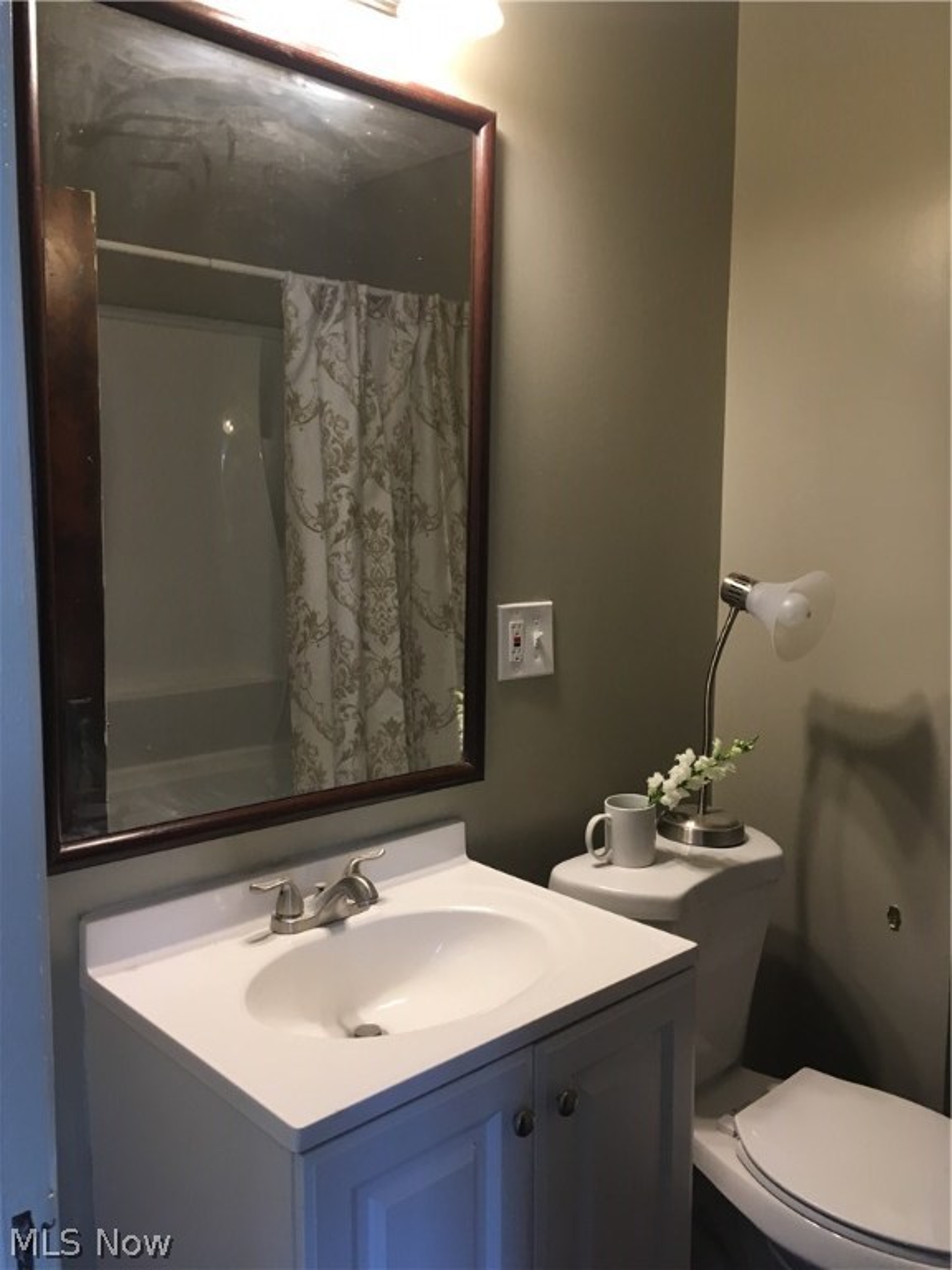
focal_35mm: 29
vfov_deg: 61.7
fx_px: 1063
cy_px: 635
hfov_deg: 48.2
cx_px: 476
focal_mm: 4.15
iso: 64
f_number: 2.2
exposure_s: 1/30
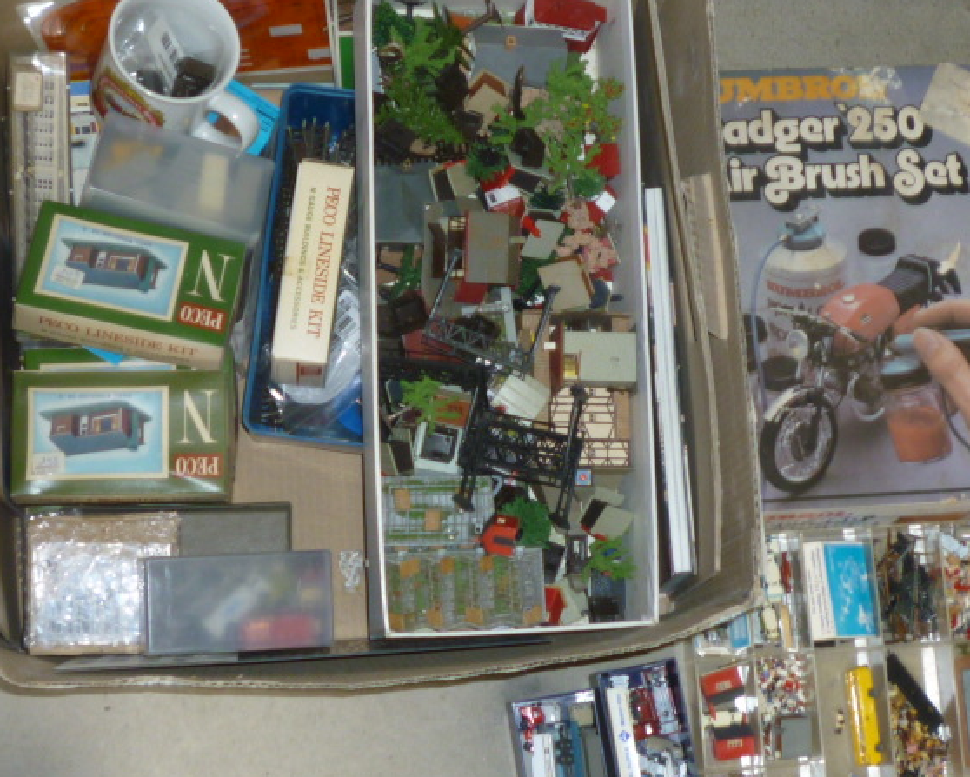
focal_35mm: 66
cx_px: 539
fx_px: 1896
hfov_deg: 28.7
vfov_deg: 23.2
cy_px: 382
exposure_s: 1/30
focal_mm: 5.3
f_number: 3.3
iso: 100
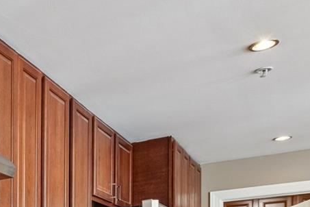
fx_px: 456
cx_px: -107
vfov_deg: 22.3
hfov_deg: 29.2
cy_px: 284
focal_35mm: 53
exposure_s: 1/8
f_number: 7.1
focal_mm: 10
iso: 500
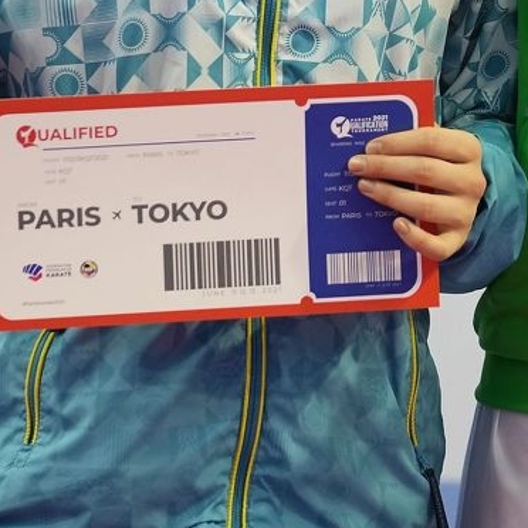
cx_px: 731
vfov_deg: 3.0
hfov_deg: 3.0
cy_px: -211
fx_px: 10216
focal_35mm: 592
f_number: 2.8
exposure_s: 1/250
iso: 1000
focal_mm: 144
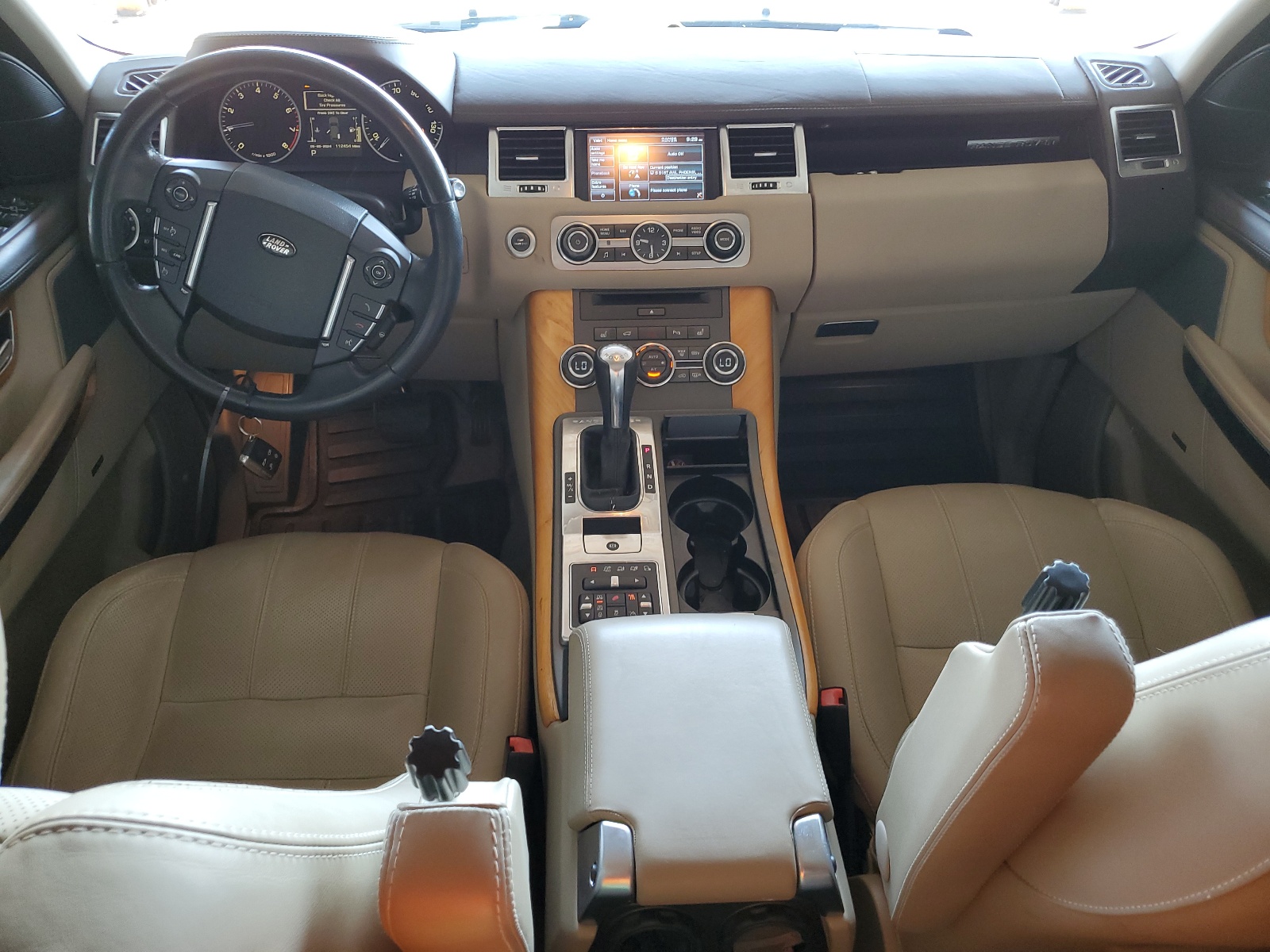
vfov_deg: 53.1
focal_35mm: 26
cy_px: 476
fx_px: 954
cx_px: 635
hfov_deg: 67.3
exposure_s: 1/60.2
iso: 74
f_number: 1.5
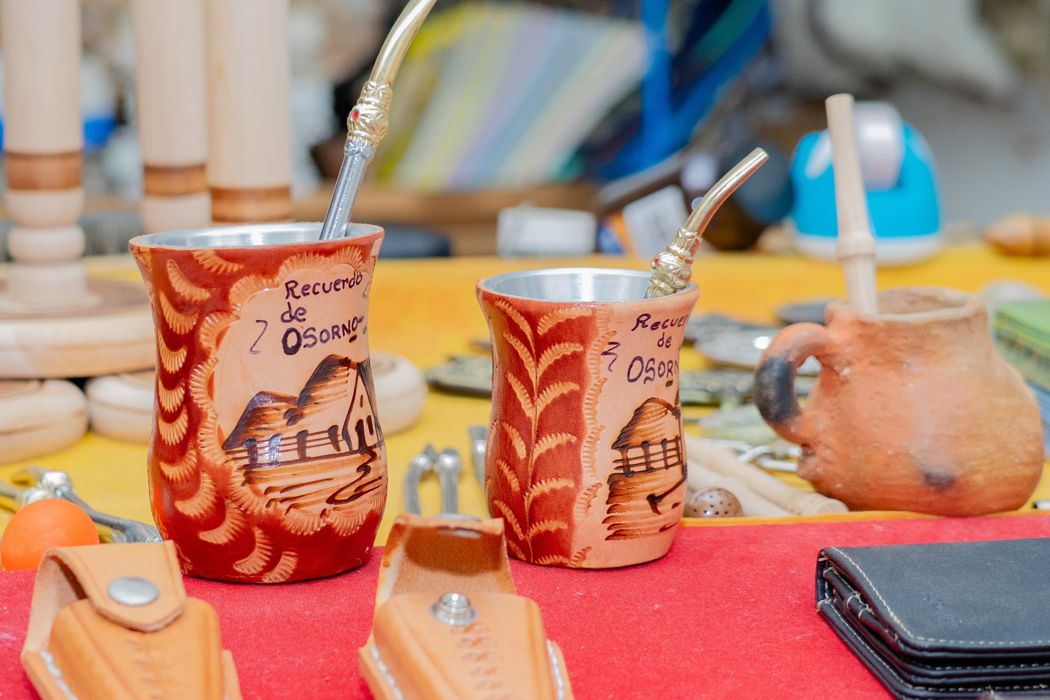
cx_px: 412
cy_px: 286
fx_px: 3091
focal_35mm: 106
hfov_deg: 19.3
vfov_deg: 12.9
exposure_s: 1/200
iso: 1000
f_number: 4
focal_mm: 56
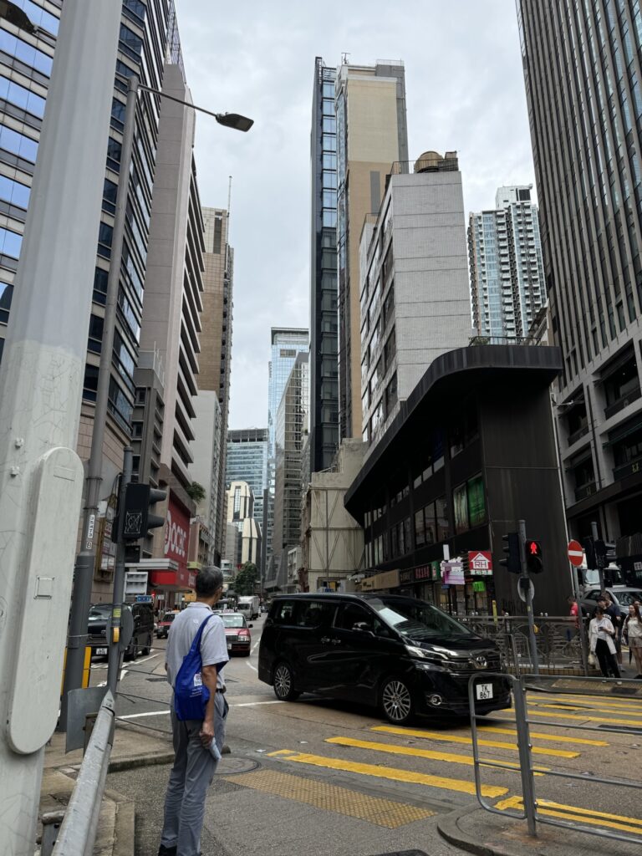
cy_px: 428
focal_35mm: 24
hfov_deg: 56.8
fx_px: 593
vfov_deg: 71.6
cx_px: 321
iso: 80
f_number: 1.78
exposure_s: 1/1215
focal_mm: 6.76
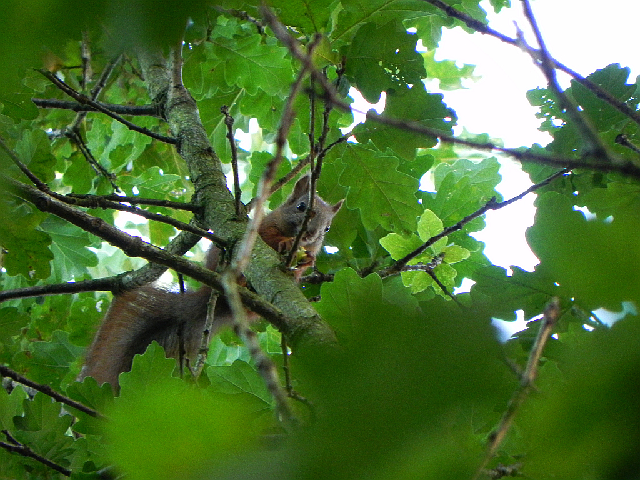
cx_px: 320
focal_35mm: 678
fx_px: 12535
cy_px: 240
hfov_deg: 2.9
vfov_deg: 2.2
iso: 400
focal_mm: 120
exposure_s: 1/22.6
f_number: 5
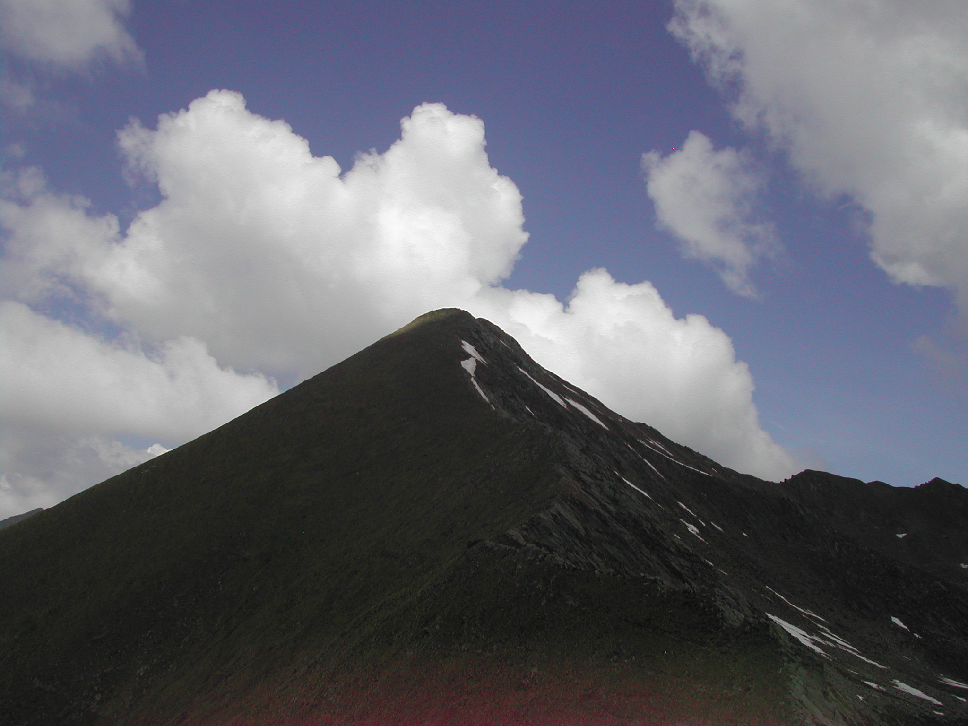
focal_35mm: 38
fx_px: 1063
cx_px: 484
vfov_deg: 37.7
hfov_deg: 49.0
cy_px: 363
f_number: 7.6
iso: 100
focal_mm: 8
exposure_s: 1/517
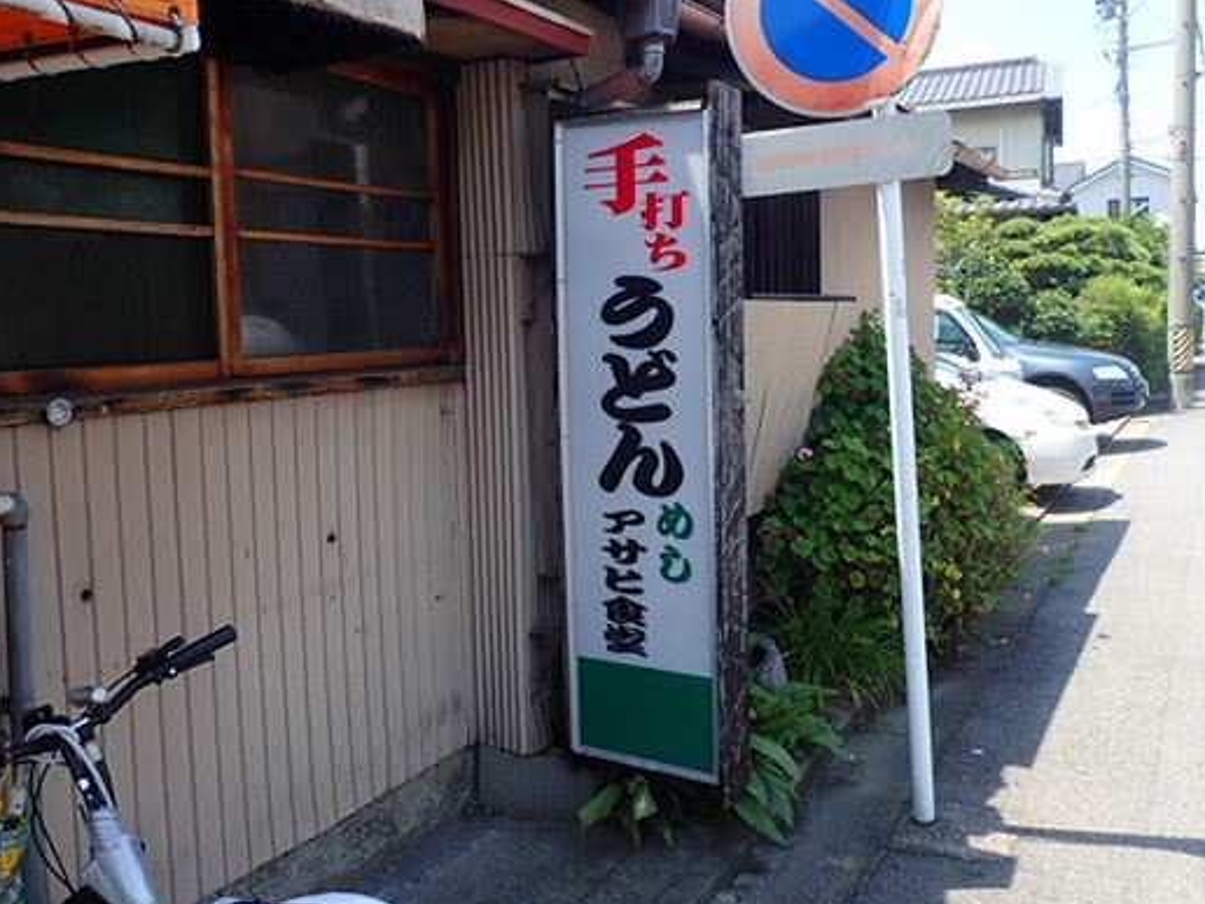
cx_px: 551
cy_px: 409
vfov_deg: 45.4
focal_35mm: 31
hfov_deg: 58.3
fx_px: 1079
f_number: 2.8
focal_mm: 4.5
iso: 100
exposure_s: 1/400
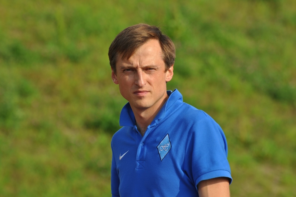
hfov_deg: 6.3
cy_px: 98
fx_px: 2709
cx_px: 148
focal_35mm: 330
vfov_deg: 4.2
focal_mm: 220
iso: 200
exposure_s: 1/800
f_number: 7.1
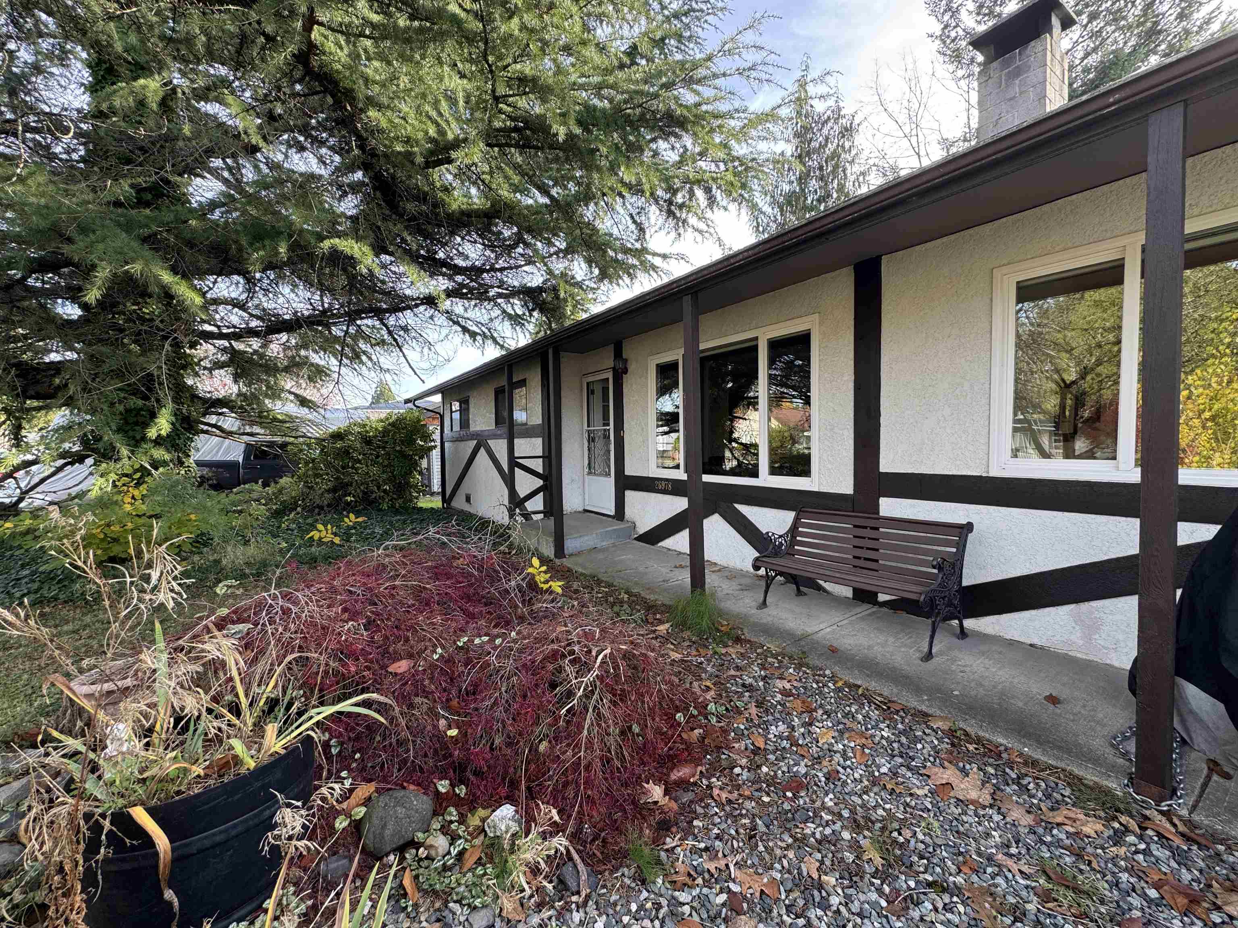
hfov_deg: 102.1
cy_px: 464
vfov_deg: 85.7
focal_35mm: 14
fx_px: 501
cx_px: 619
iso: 50
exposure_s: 1/99
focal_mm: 2.22
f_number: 2.2
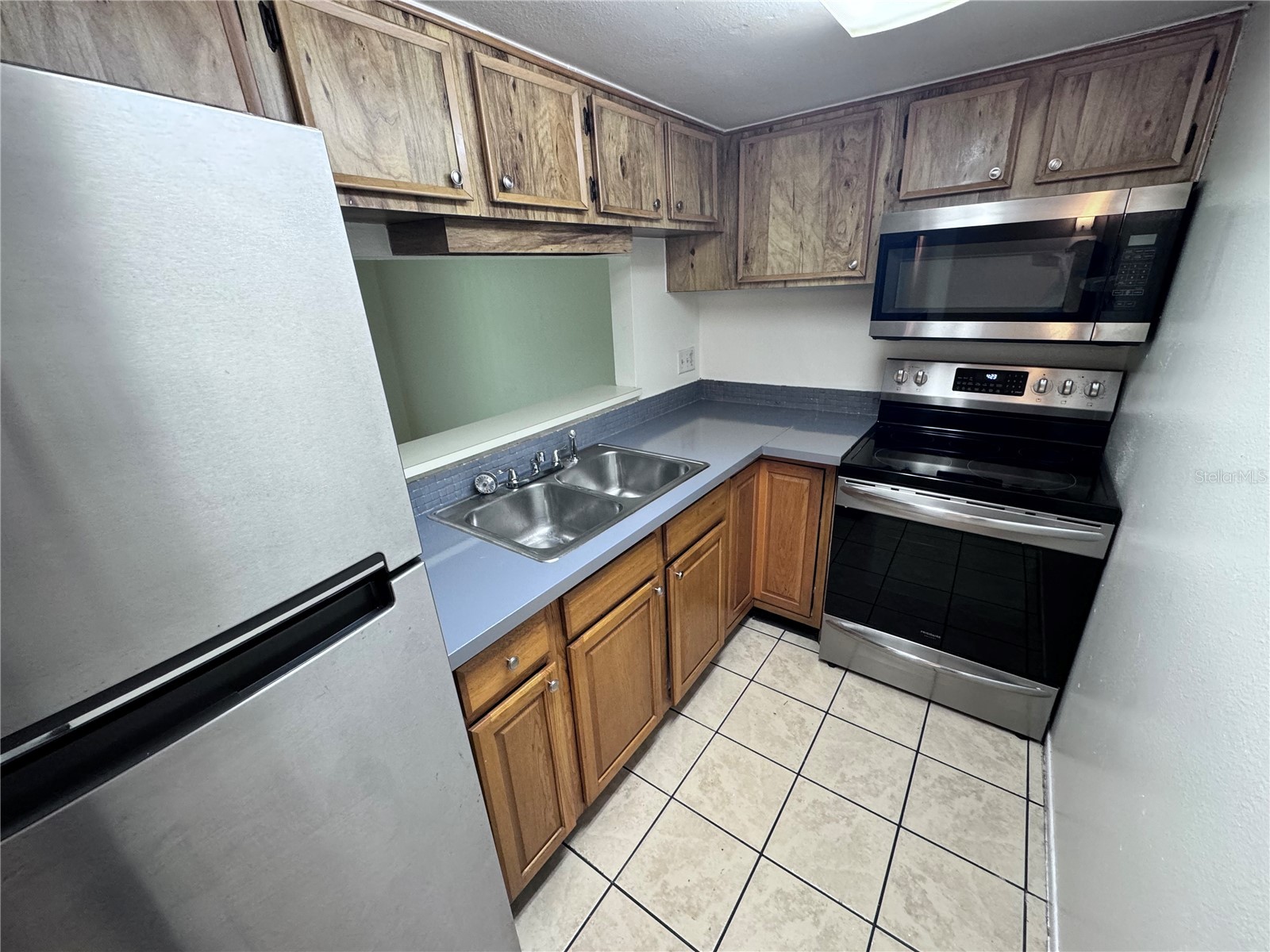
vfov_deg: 85.7
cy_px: 476
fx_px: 514
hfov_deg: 102.1
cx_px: 635
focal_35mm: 14
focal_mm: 2.22
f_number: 2.2
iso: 250
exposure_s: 1/60
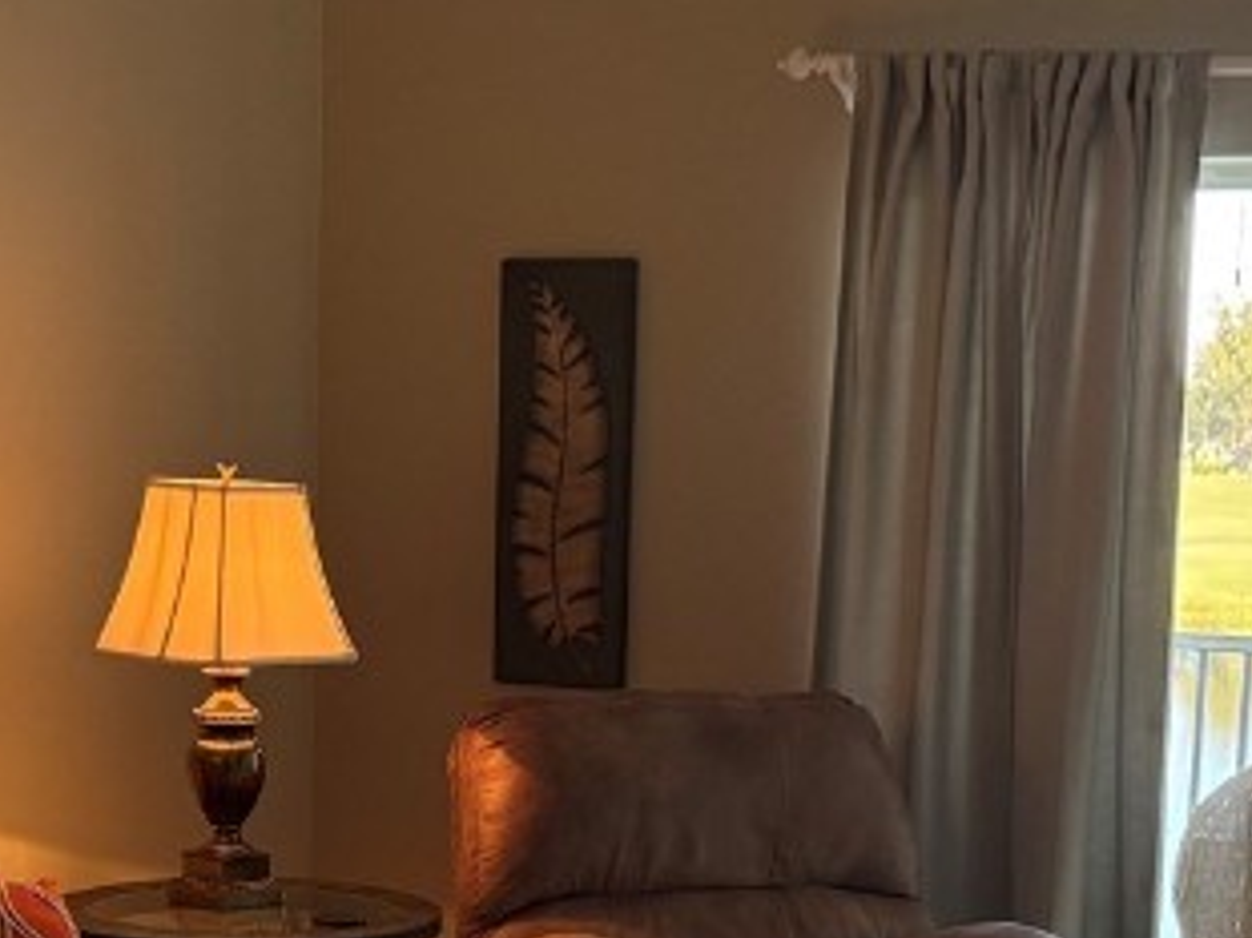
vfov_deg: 18.2
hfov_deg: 24.7
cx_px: 511
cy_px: 938
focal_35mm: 79
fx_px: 2856
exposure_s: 1/120
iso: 250
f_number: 1.78
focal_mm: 6.76
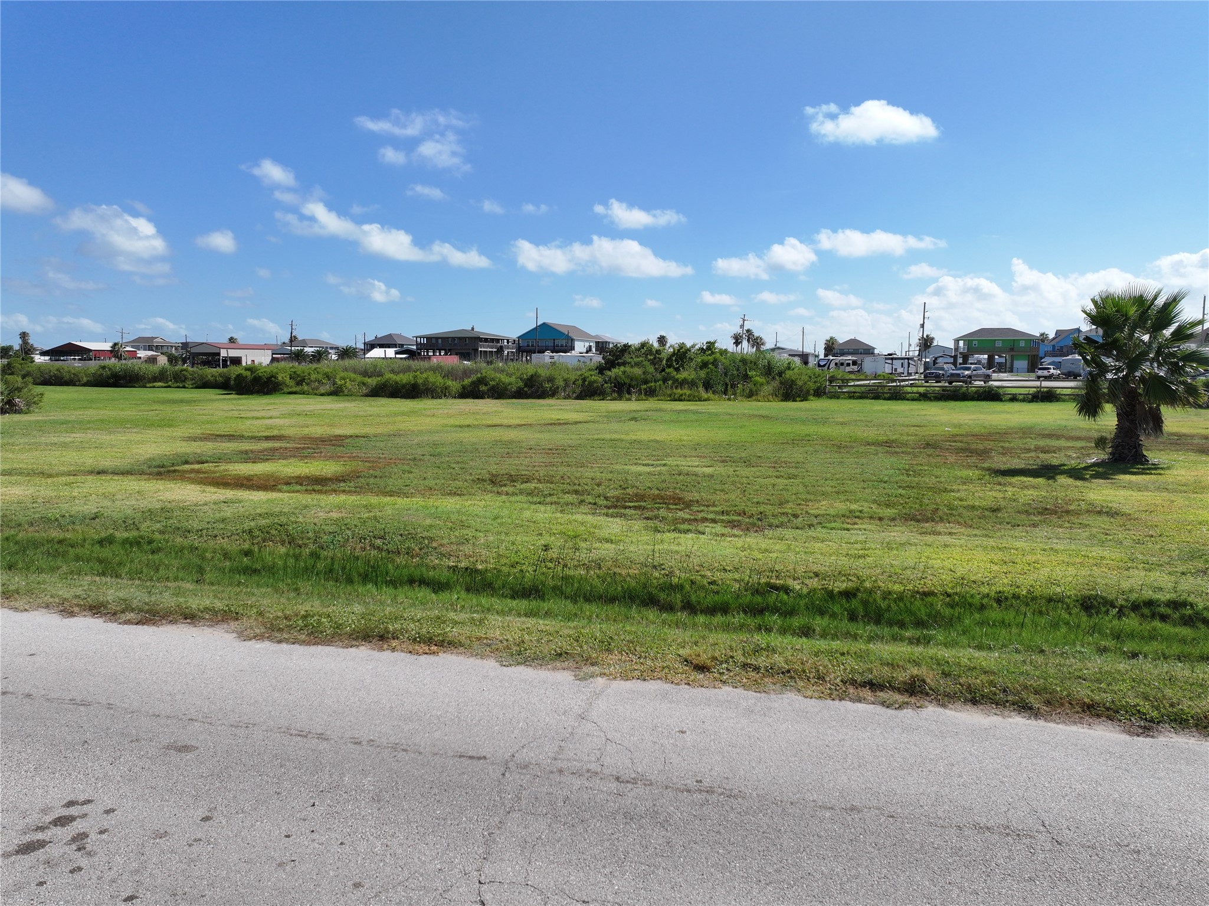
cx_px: 604
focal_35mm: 24
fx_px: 838
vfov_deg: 56.8
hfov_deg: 71.6
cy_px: 453
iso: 130
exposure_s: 1/2500
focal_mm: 12.29
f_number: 2.8
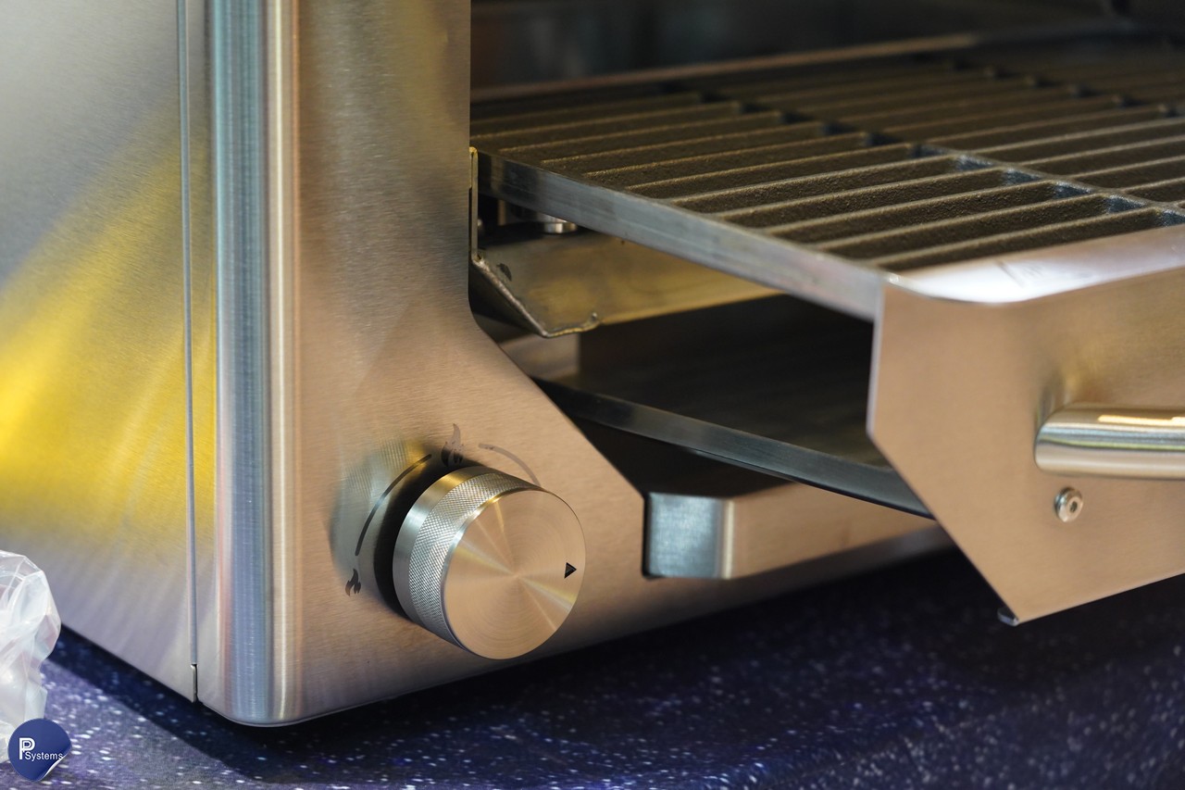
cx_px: 592
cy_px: 395
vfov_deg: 17.1
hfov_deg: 25.4
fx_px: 2633
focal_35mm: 80
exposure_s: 1/80
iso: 3200
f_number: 4
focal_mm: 80
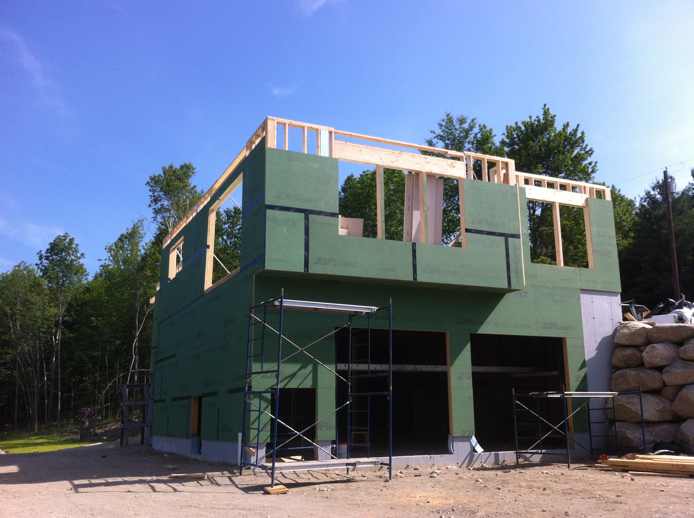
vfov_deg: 39.6
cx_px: 348
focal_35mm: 36
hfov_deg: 51.4
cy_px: 262
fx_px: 721
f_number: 2.8
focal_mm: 3.85
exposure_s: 1/973
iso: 80
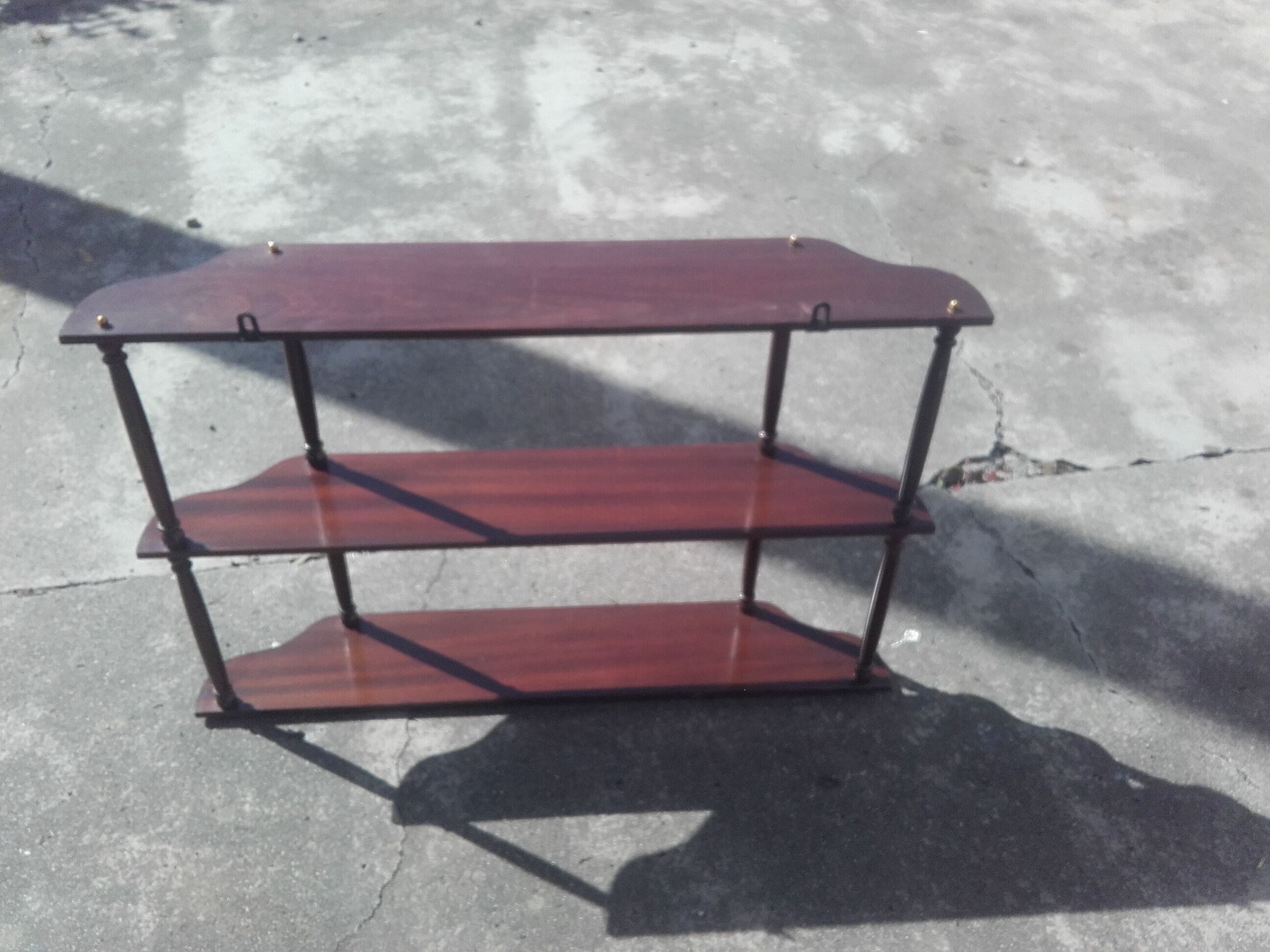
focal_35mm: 31
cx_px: 635
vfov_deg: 45.4
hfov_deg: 58.4
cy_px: 476
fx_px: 1137
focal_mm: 3.3
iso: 50
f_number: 2.2
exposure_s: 1/840
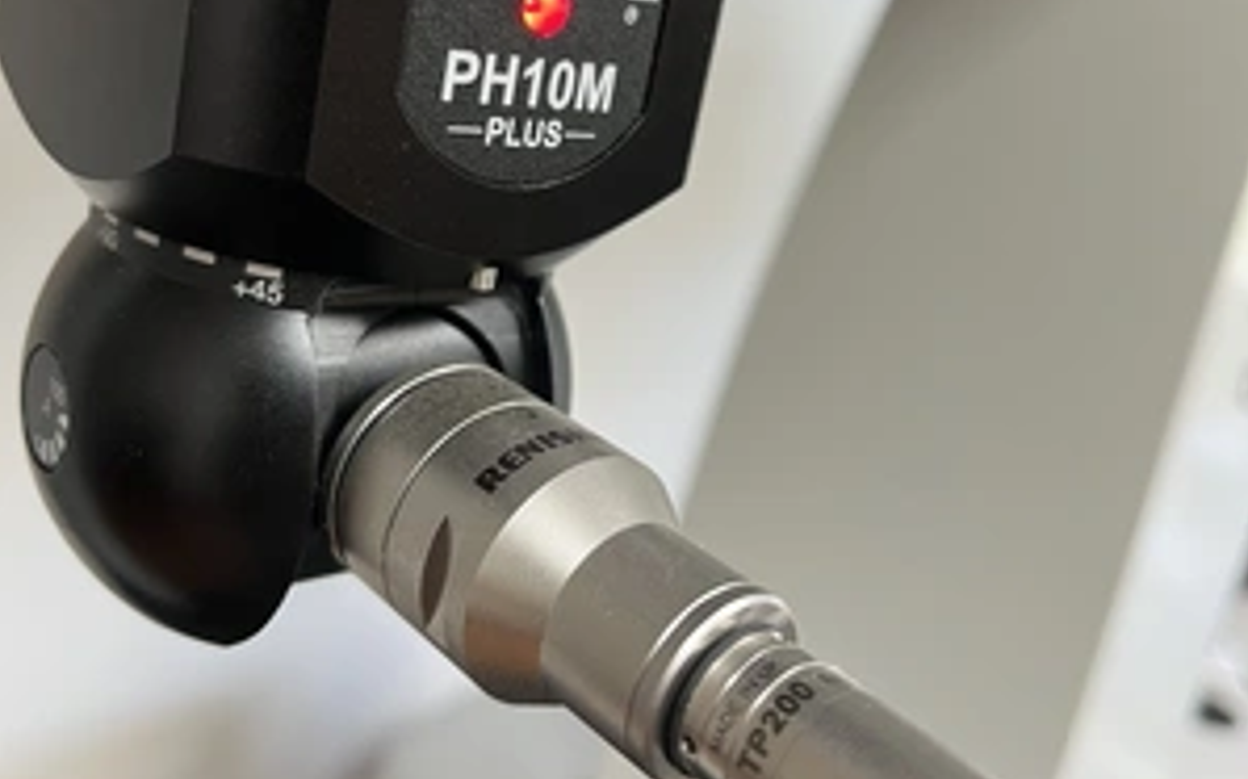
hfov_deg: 52.8
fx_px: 1258
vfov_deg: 33.9
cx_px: 624
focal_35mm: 37
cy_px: 222
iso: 125
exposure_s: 1/60
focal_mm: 5.1
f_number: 1.6
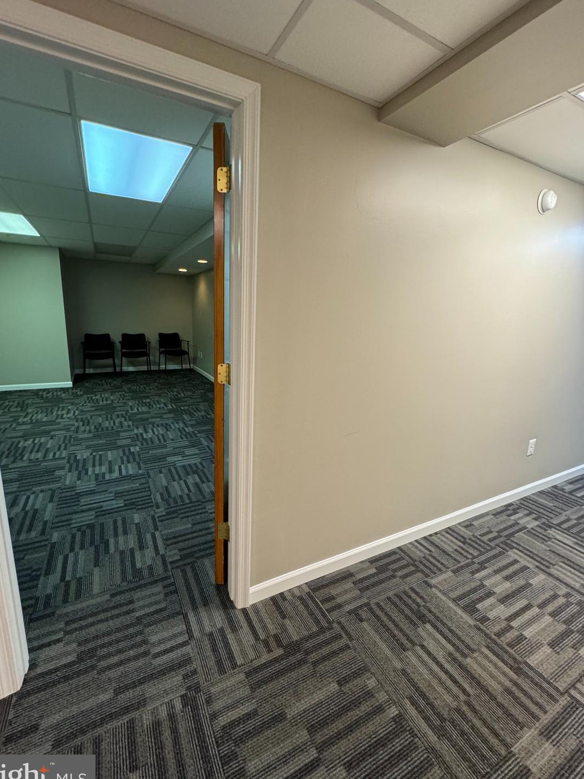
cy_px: 382
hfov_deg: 81.6
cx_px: 273
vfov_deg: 98.2
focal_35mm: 15
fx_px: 338
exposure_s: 1/60
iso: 320
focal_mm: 2.22
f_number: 2.2
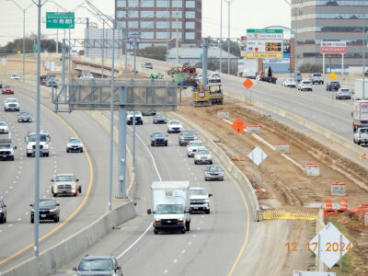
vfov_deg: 4.2
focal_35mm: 350
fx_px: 3721
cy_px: 138
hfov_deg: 5.7
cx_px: 184
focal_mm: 62.4
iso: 80
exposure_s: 1/160
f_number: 6.3
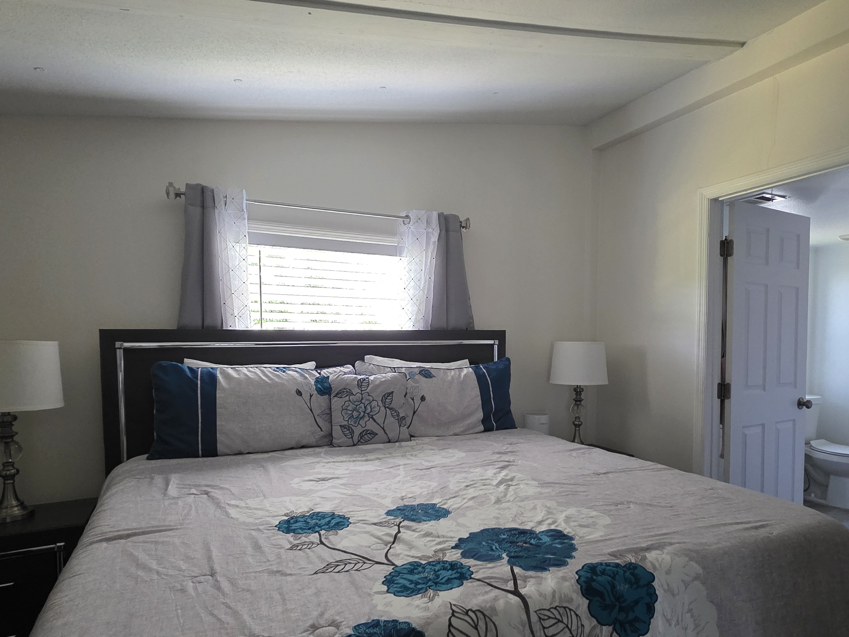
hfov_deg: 78.6
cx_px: 481
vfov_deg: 63.2
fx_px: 515
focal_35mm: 21
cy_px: 363
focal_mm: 2.2
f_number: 1.9
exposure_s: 1/60
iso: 800
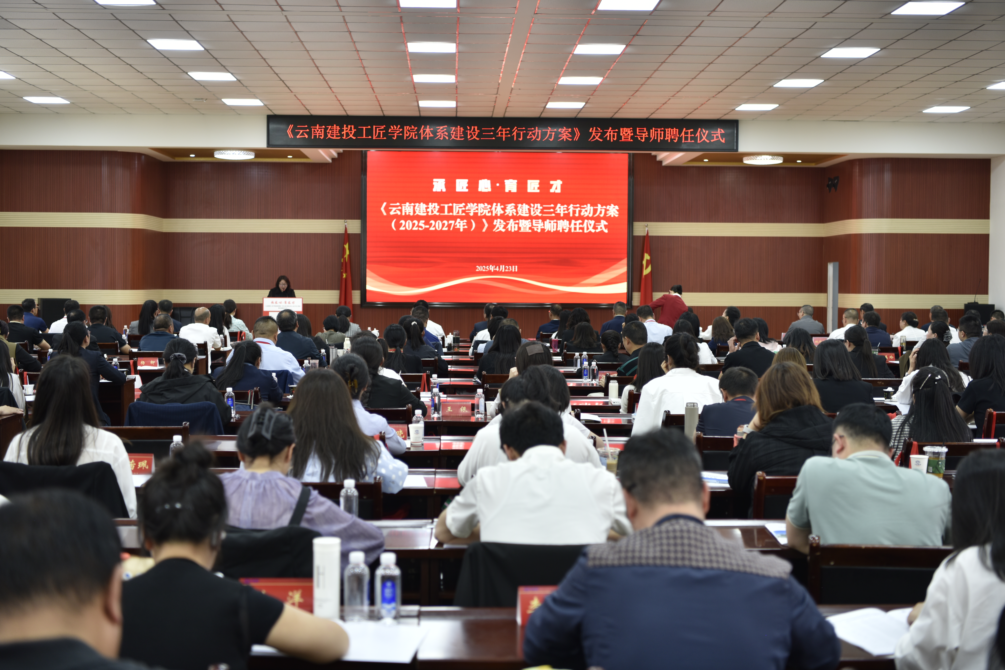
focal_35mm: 48
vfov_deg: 28.1
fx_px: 1340
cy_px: 335
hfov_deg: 41.1
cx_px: 502
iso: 125
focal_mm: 48
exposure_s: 1/60
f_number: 2.8
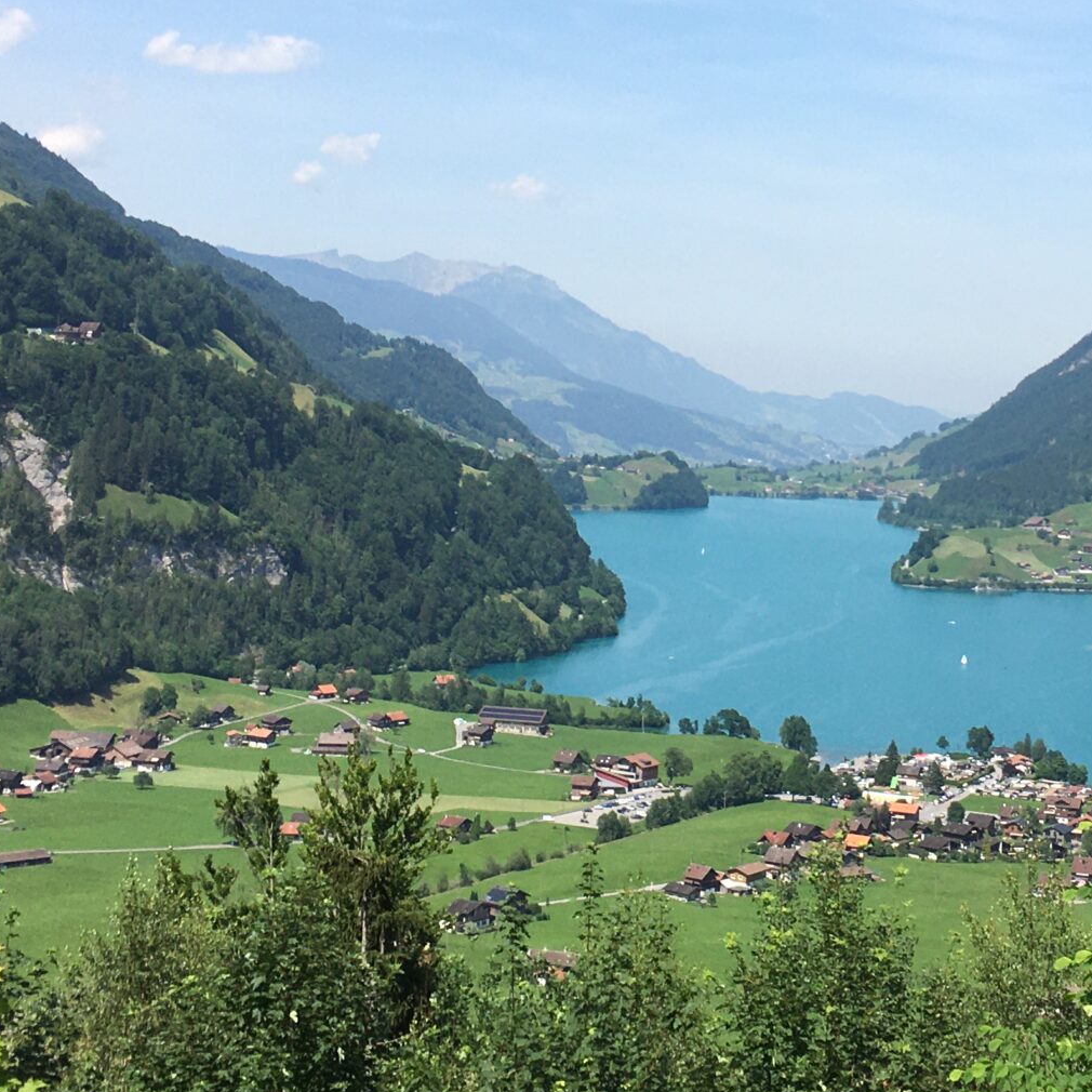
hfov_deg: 26.2
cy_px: 240
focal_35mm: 65
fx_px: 2320
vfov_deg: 26.1
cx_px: 805
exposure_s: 1/1832
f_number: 2.2
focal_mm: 4.15
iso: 25
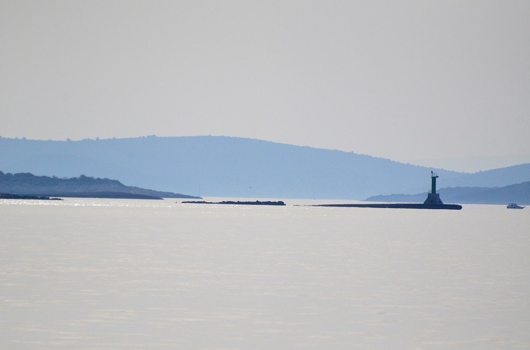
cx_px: 265
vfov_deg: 3.0
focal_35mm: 450
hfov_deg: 4.6
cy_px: 175
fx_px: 6609
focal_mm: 300
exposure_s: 1/6400
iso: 800
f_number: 5.6
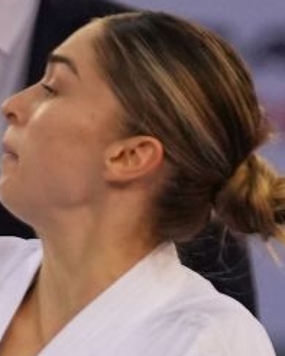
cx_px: -213
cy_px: 559
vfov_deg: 1.0
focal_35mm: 1946
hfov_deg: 0.8
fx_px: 20505
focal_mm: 189
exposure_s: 1/1000
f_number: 2.8
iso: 1600
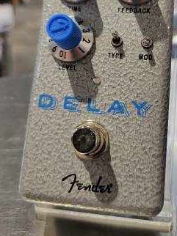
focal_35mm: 42
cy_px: 68
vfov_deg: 43.8
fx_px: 287
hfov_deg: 34.1
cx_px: 115
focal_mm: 5.4
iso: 160
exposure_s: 1/120
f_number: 1.8
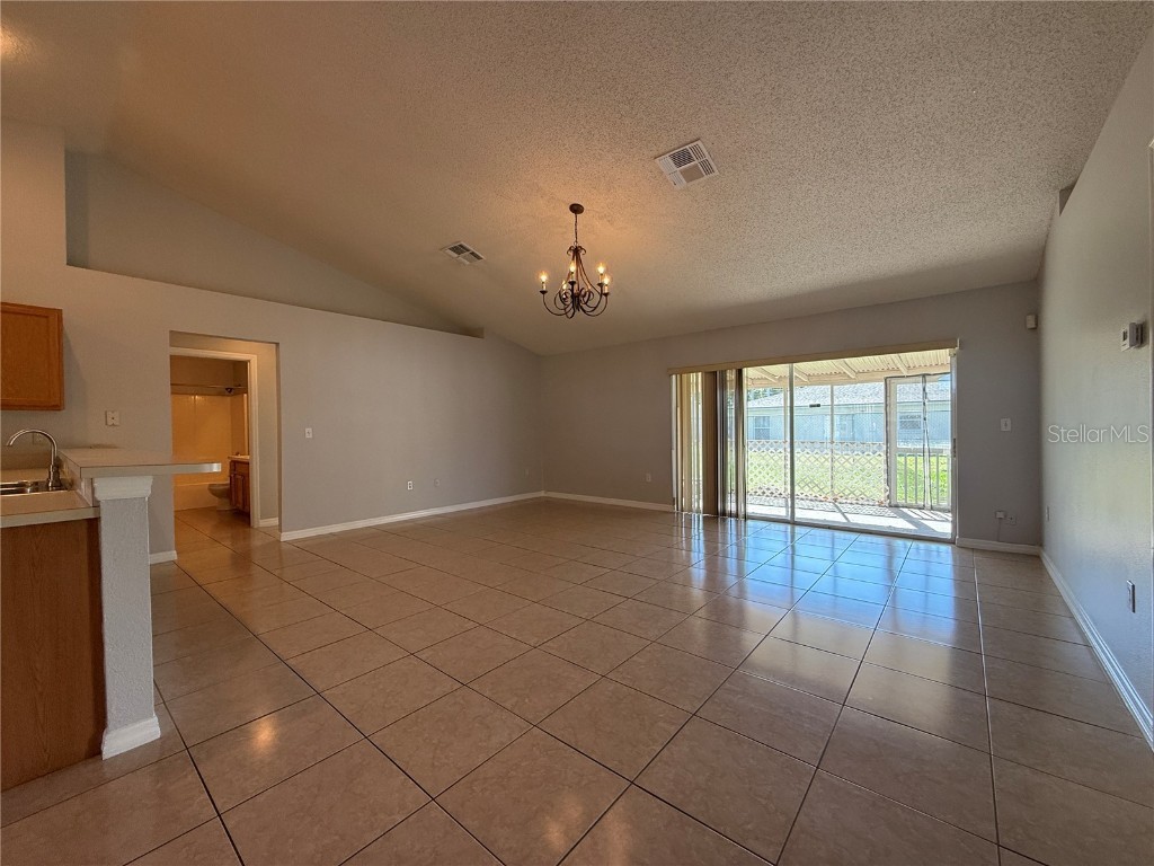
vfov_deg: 85.7
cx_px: 577
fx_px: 467
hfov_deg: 102.1
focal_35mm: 14
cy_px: 433
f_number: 2.2
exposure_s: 1/120
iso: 125
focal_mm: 2.22
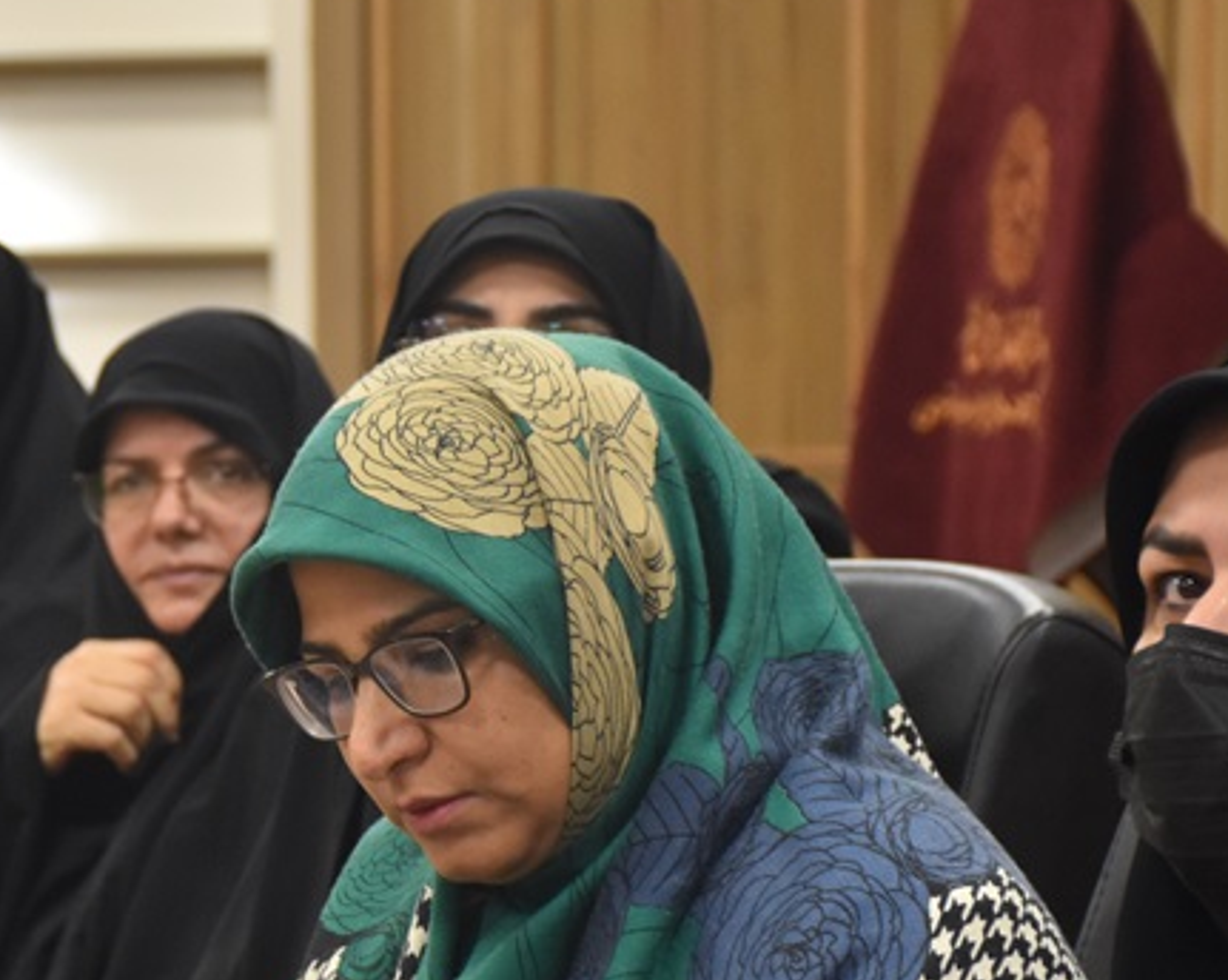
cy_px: 657
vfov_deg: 7.0
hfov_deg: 8.7
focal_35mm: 221
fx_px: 8025
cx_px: 128
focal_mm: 66
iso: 1100
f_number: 5
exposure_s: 1/60
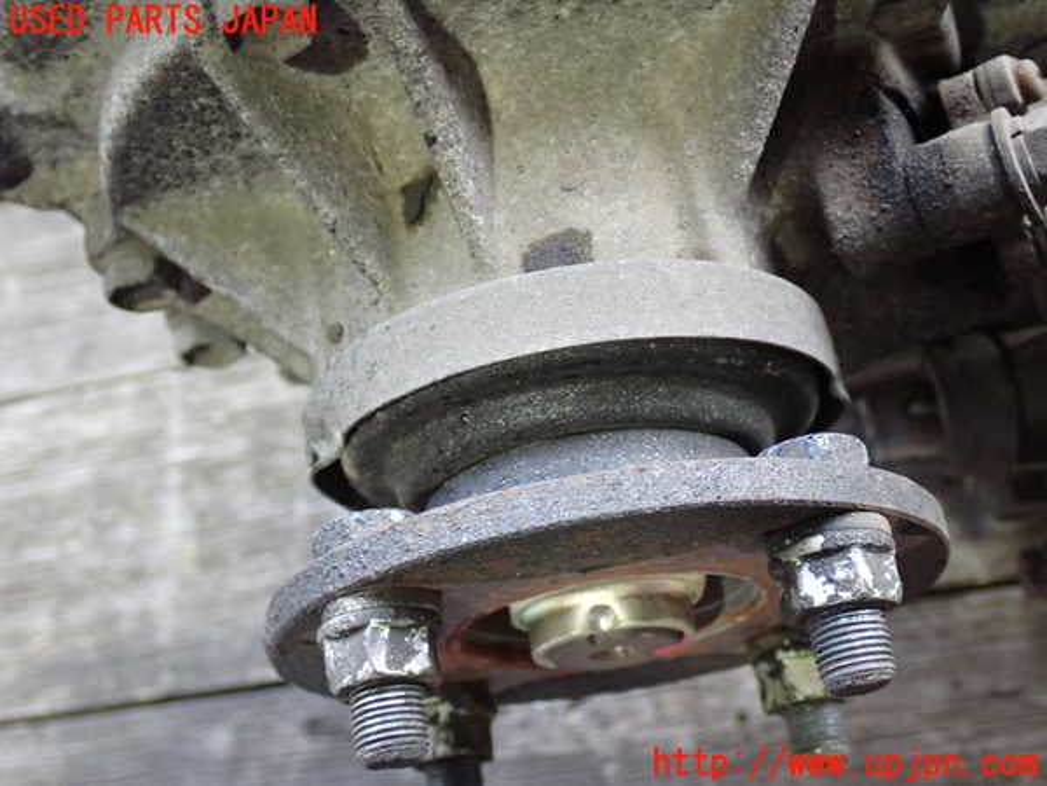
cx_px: 524
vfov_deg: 29.1
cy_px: 393
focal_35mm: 50
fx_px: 1512
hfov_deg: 38.2
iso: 800
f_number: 3.2
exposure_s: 1/30
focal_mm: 9.01
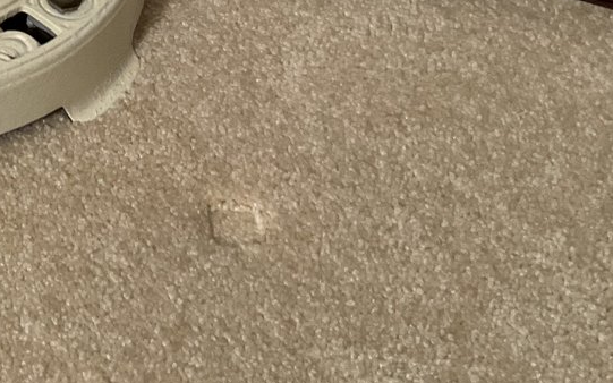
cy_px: -182
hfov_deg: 22.3
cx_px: -115
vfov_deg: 14.2
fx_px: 1437
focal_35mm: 86
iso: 80
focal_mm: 3
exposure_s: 1/50
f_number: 1.8
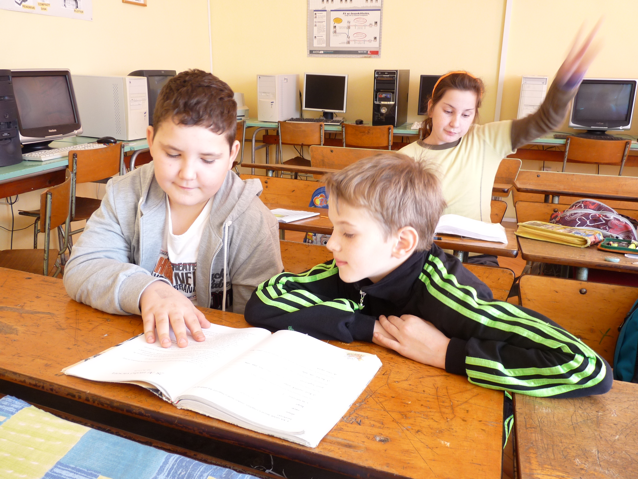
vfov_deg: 49.7
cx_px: 319
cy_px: 240
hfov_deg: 63.4
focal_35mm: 28
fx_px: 516
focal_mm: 4.8
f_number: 2.8
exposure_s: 1/30
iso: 125
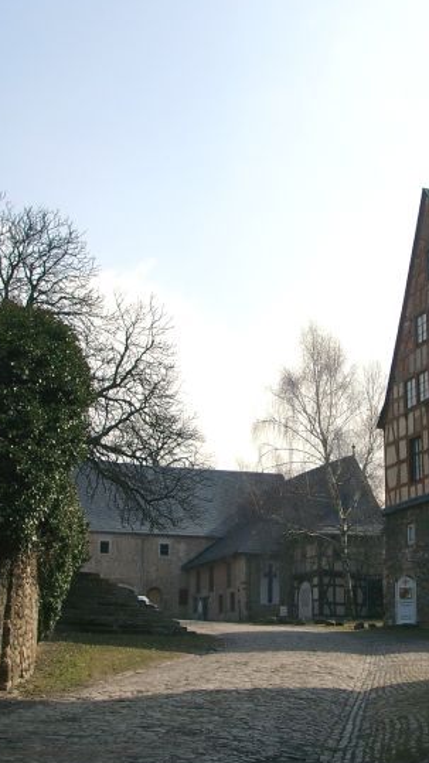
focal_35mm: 55
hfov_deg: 21.8
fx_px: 1113
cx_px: 272
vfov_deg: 37.8
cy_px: 411
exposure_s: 1/1015
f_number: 4
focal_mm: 7.13
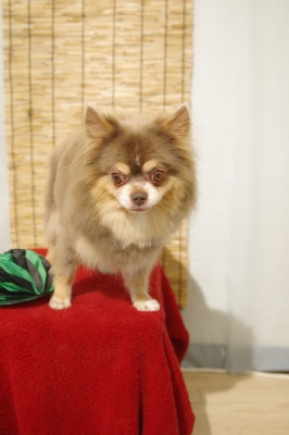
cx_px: 144
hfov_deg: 31.8
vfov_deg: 46.4
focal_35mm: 42
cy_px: 218
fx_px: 507
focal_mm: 28
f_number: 2.8
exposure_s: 1/60
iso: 320
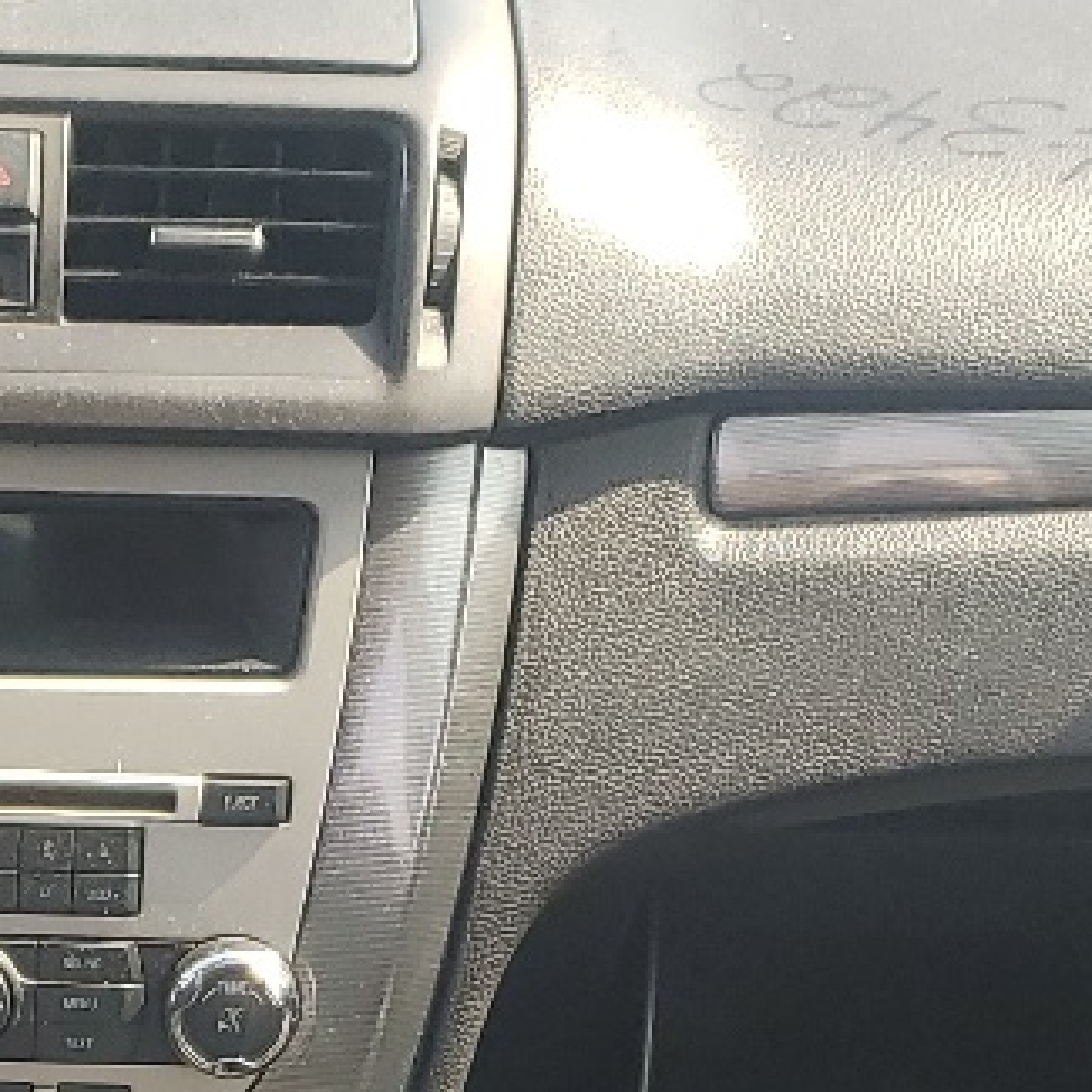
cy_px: 1556
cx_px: -165
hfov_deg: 15.0
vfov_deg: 14.5
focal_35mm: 113
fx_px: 4033
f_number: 1.5
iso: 50
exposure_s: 1/370
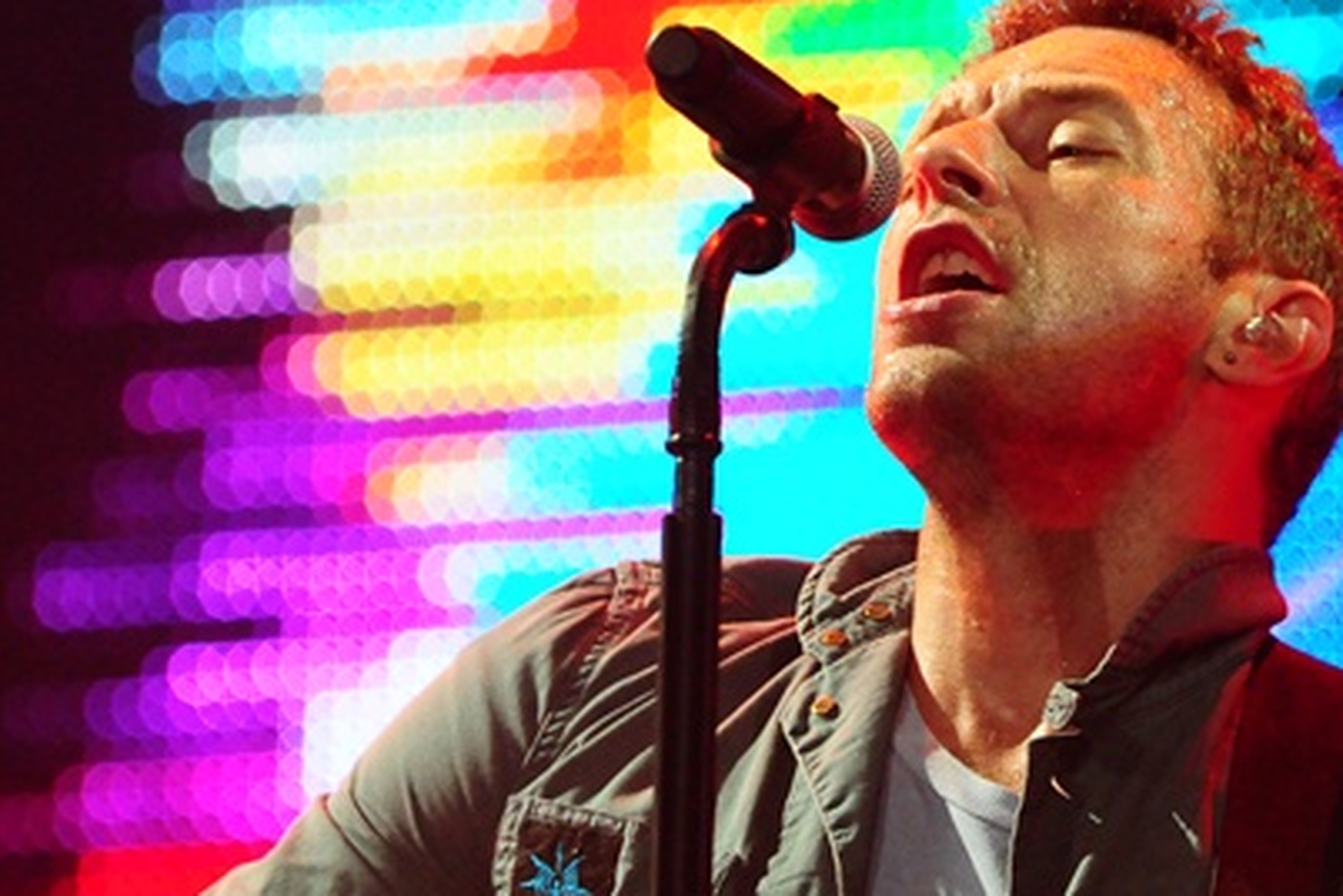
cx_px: 892
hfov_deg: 4.6
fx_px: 16712
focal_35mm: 448
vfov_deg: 3.1
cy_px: 522
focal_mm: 200
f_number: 5
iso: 2000
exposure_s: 1/250
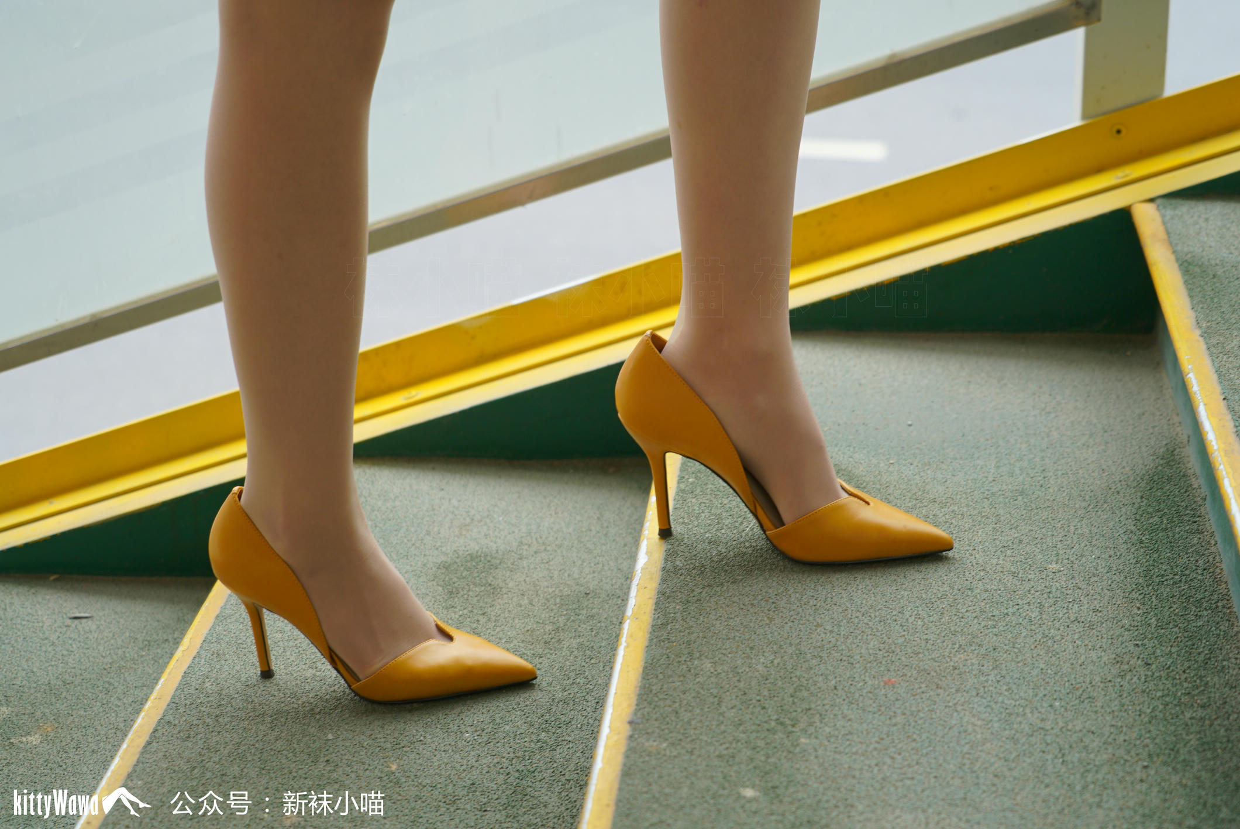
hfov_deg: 30.1
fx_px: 2309
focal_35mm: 67
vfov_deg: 20.3
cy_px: 414
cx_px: 620
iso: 320
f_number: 5
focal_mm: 67
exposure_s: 1/80
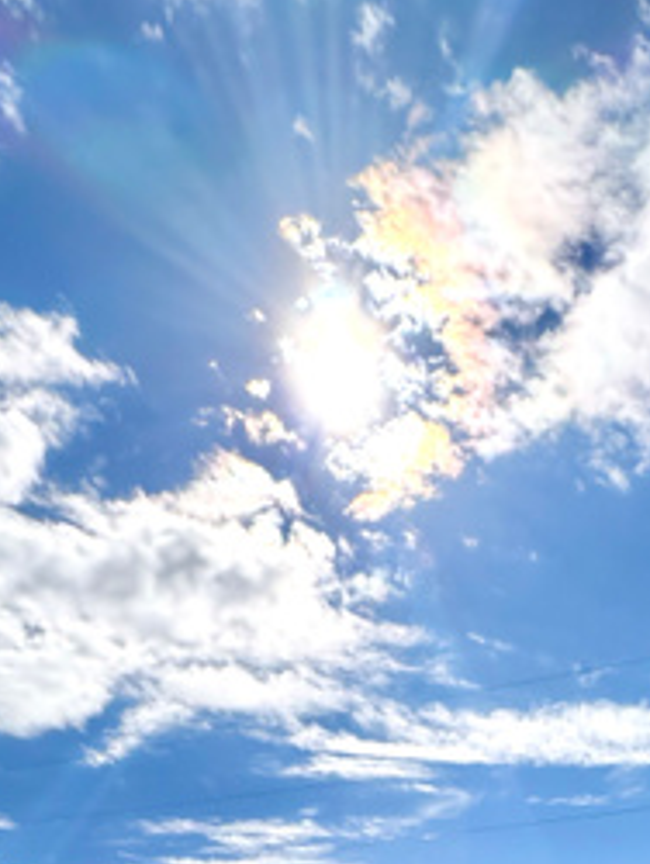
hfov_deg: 33.2
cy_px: 1320
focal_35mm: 43
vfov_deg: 27.9
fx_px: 1075
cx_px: 456
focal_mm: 2.22
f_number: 2.2
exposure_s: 1/4132
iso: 64
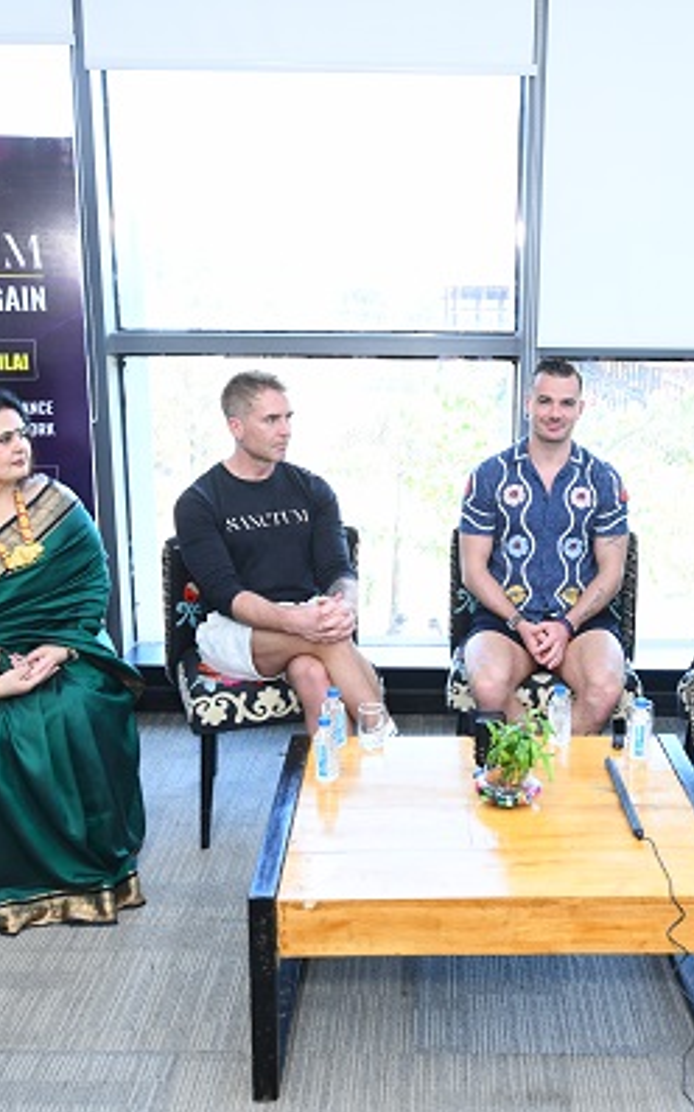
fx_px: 1120
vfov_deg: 52.8
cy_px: 557
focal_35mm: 37
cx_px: 425
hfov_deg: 34.3
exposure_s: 1/125
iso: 1250
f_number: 5
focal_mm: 24
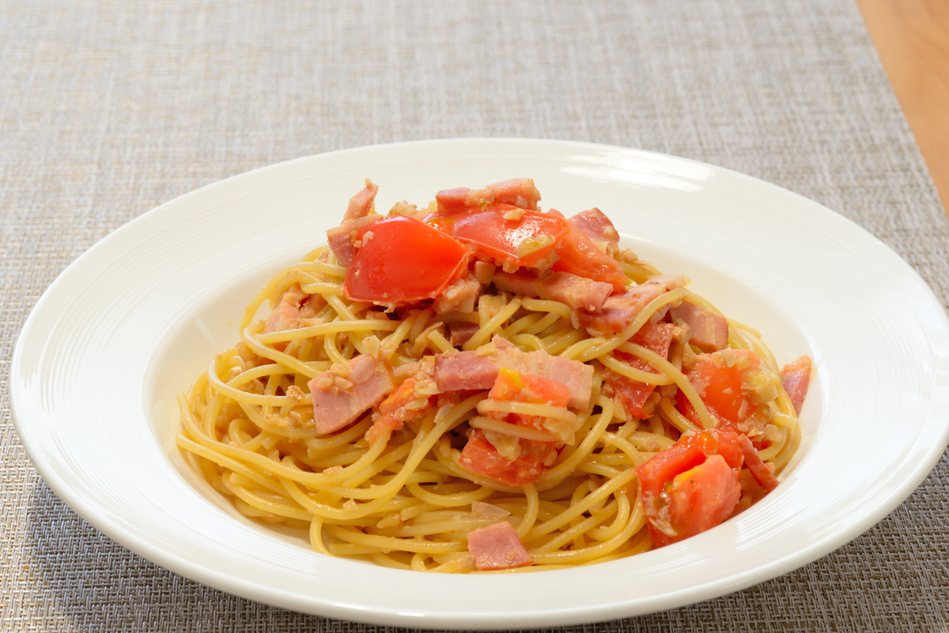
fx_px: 2373
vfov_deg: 15.2
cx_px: 474
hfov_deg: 22.6
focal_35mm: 90
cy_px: 316
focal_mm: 90
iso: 400
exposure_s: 1/2.5
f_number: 20
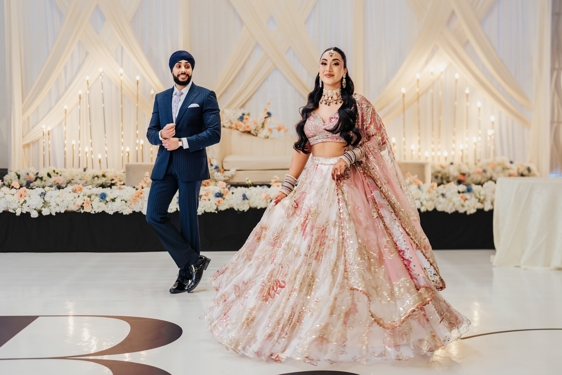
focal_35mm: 50
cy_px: 188
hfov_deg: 39.6
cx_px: 281
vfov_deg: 27.0
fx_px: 781
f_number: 2
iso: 500
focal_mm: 50
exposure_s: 1/250
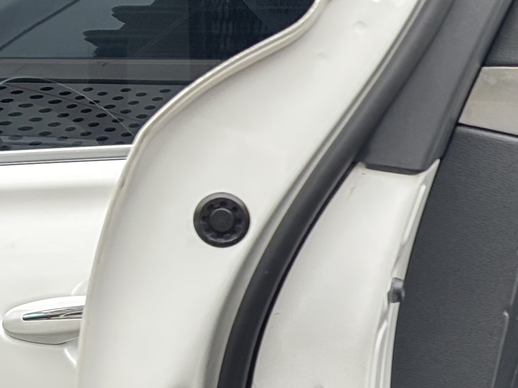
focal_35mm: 179
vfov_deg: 8.3
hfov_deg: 10.5
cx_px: 880
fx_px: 2678
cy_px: 332
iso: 40
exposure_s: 1/121
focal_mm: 5.96
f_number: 1.6
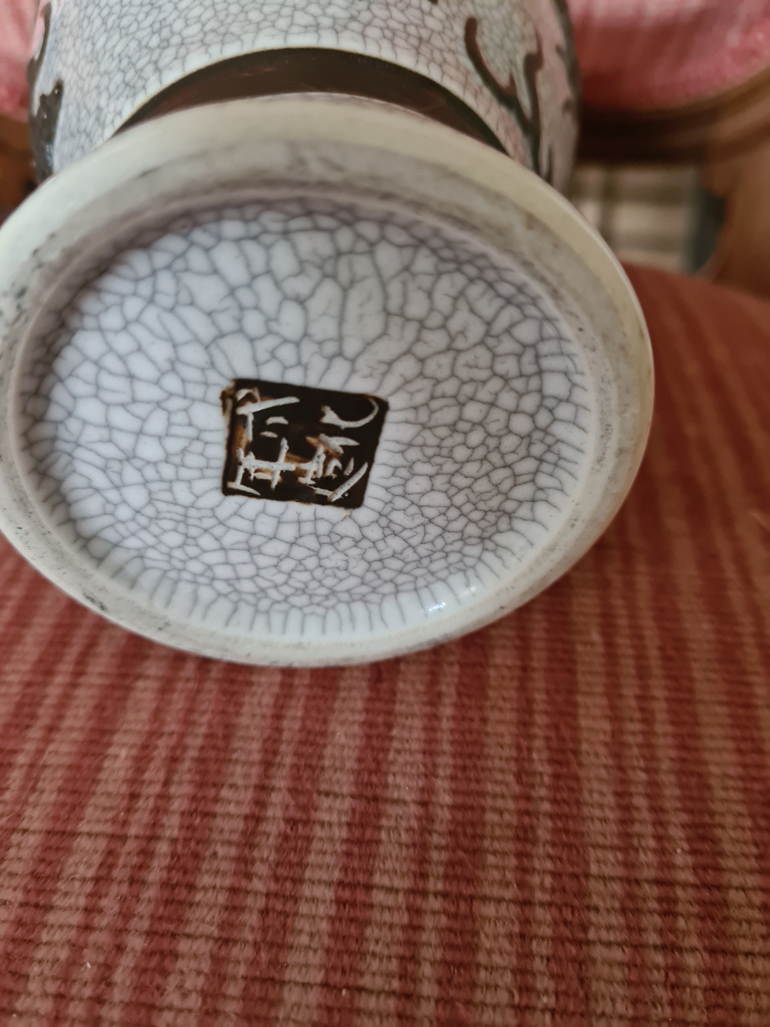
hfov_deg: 53.1
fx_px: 771
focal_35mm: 26
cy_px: 514
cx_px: 385
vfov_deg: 67.3
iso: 640
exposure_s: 1/33
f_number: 1.8
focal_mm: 5.4
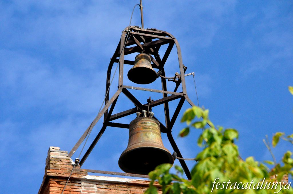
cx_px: 146
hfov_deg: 6.9
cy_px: 97
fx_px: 2439
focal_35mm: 300
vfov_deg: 4.6
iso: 2500
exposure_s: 1/2500
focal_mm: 200
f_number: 13
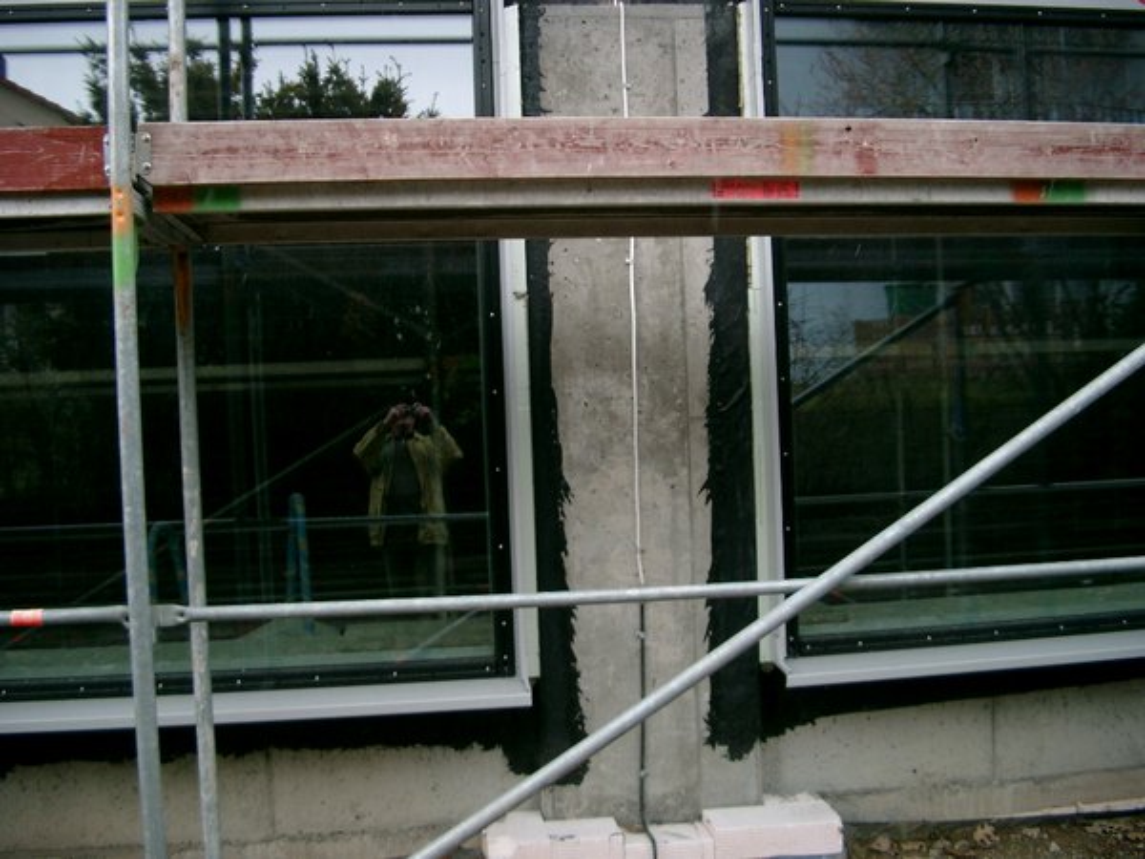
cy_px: 430
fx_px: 1224
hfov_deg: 50.1
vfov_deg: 38.7
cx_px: 572
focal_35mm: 37
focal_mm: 7.6
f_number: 2.6
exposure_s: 1/160
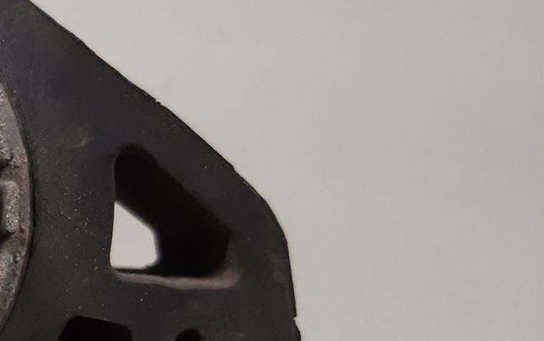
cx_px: -238
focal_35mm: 88
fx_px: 1305
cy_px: 292
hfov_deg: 20.6
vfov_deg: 14.7
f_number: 1.7
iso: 125
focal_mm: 3.93
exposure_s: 1/50
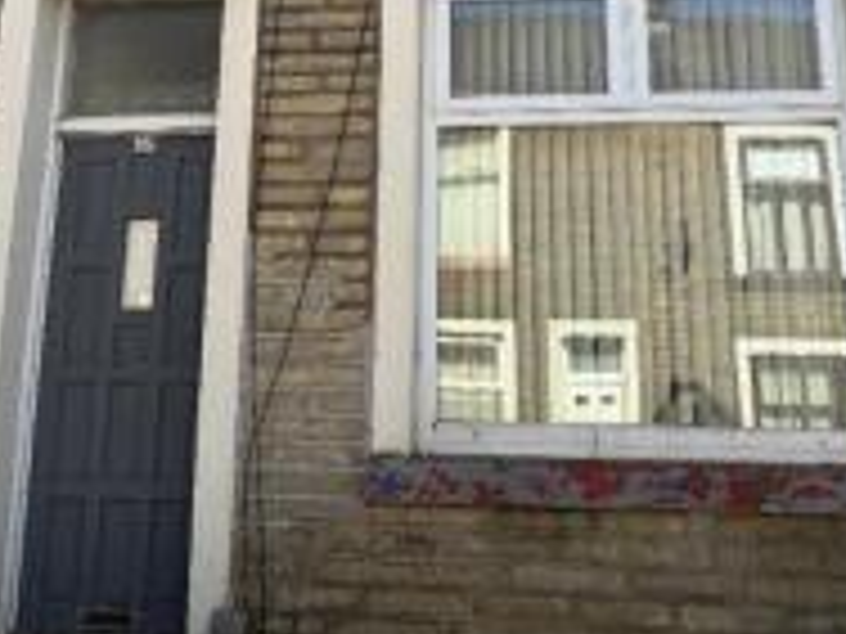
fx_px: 1320
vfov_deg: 25.2
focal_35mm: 54
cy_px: -52
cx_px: 416
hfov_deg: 35.5
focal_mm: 6.76
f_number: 1.78
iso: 80
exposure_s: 1/1653
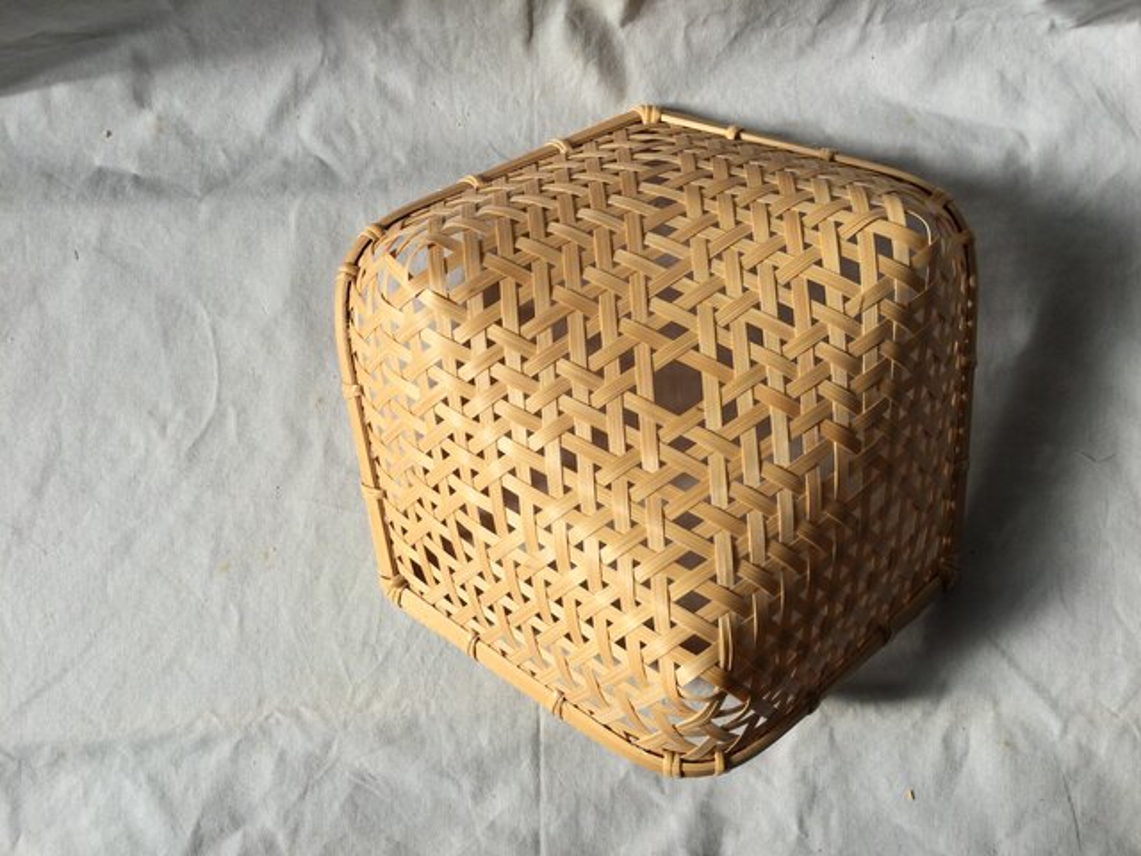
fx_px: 1022
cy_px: 428
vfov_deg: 45.4
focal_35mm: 31
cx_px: 570
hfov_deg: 58.4
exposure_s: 1/500
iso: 25
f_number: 2.4
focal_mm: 3.3
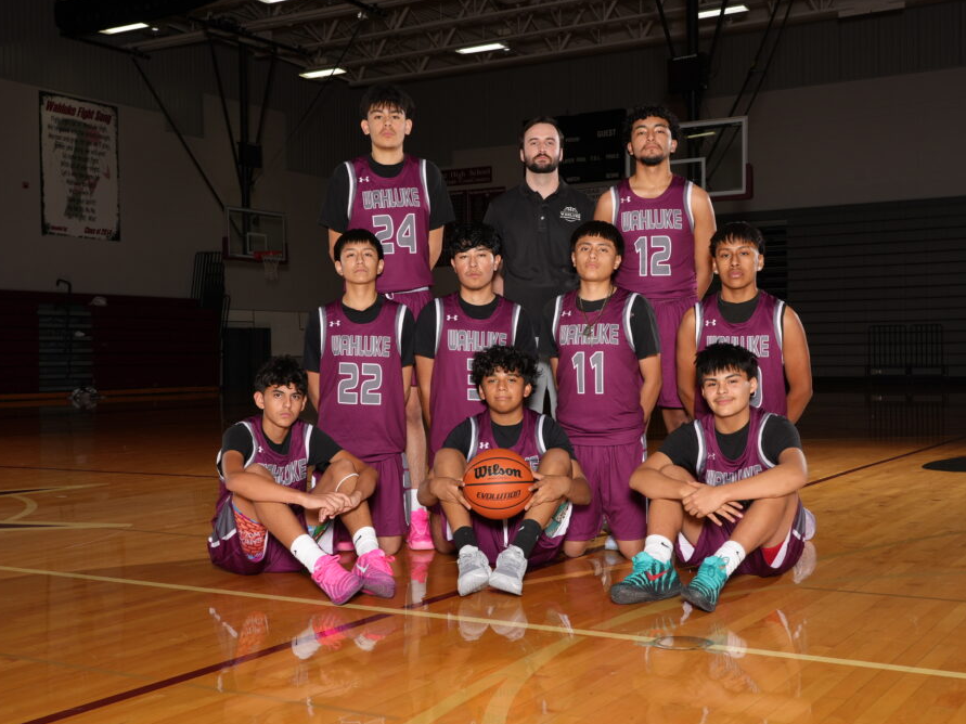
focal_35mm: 42
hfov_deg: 44.8
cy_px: 365
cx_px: 525
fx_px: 1172
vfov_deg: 34.3
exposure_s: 1/125
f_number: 9
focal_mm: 38
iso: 200
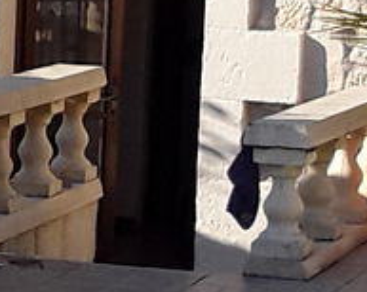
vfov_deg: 7.1
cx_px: 99
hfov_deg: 8.8
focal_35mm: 219
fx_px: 2376
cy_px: 155
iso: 40
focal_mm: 2.91
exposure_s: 1/1294
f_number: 1.9
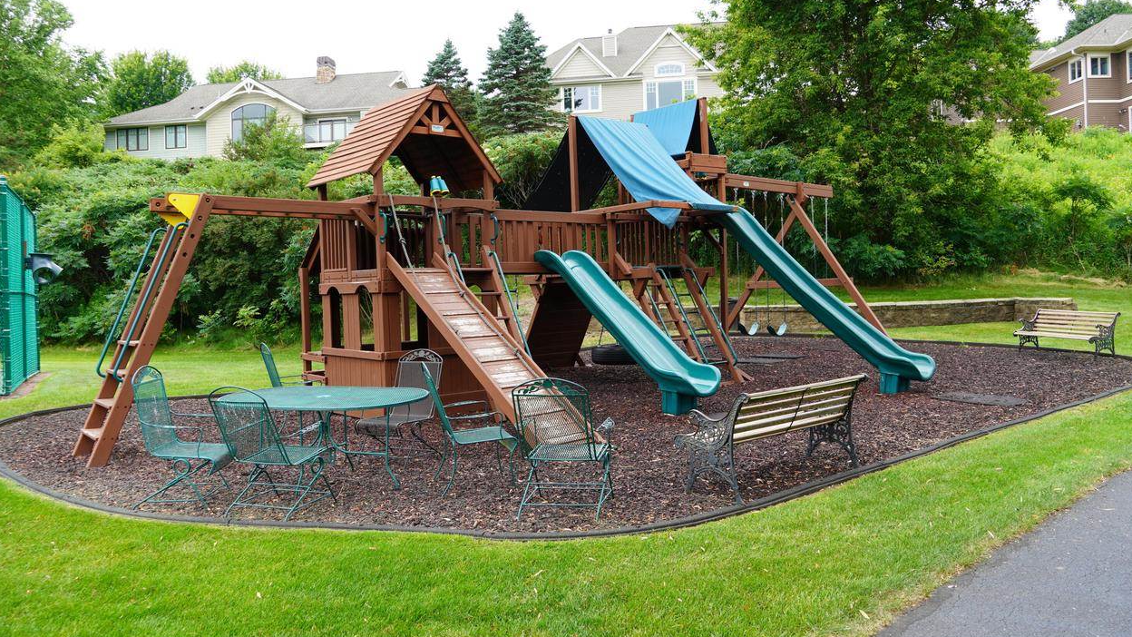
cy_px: 292
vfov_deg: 40.1
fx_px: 870
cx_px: 578
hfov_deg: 66.1
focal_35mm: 29
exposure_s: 1/80
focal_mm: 18
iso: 100
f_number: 5.6
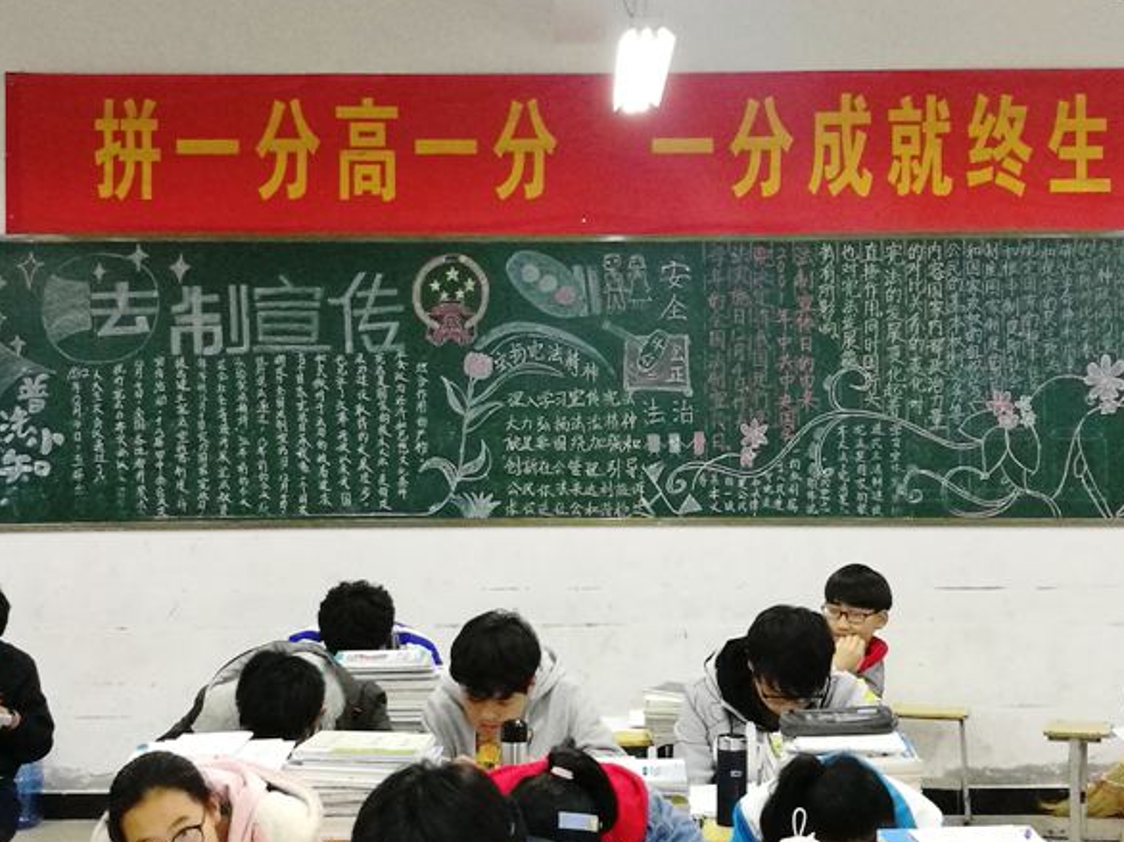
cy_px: 409
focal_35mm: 59
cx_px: 597
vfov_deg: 24.8
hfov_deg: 32.7
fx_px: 1915
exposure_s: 1/33.3
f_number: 2.2
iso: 400
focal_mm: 4.5
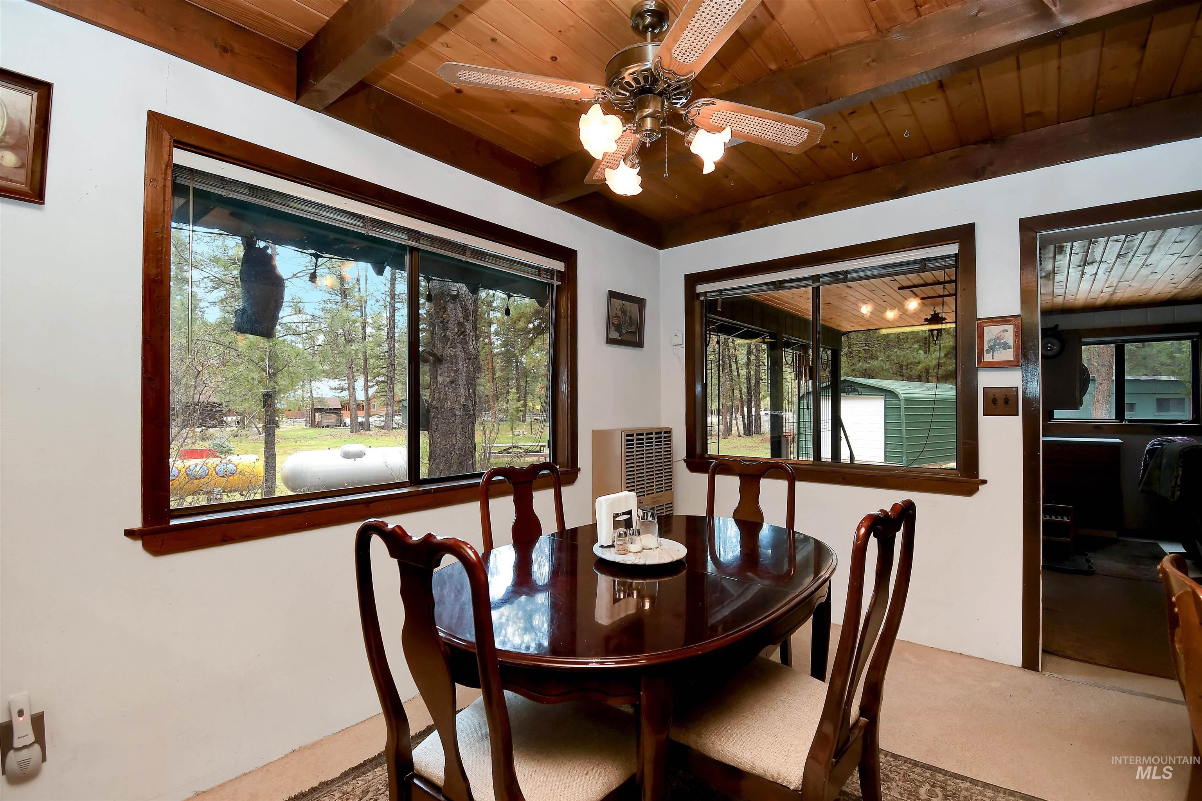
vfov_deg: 77.3
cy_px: 400
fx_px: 501
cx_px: 601
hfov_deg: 100.4
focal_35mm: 15
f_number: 6.3
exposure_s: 1/160
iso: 400
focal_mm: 10
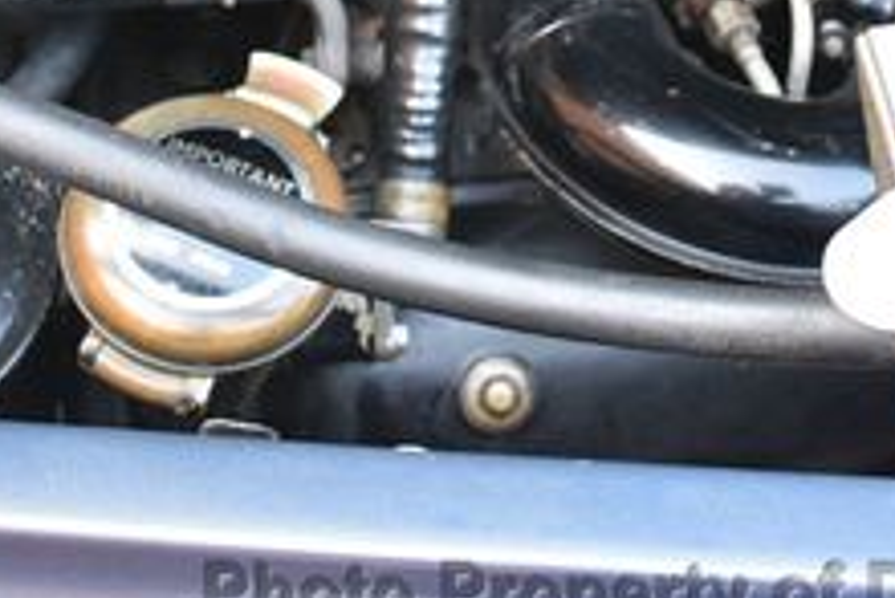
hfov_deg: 21.2
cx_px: 533
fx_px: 2388
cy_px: -199
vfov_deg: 13.7
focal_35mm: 96
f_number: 4
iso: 800
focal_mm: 22
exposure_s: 1/60
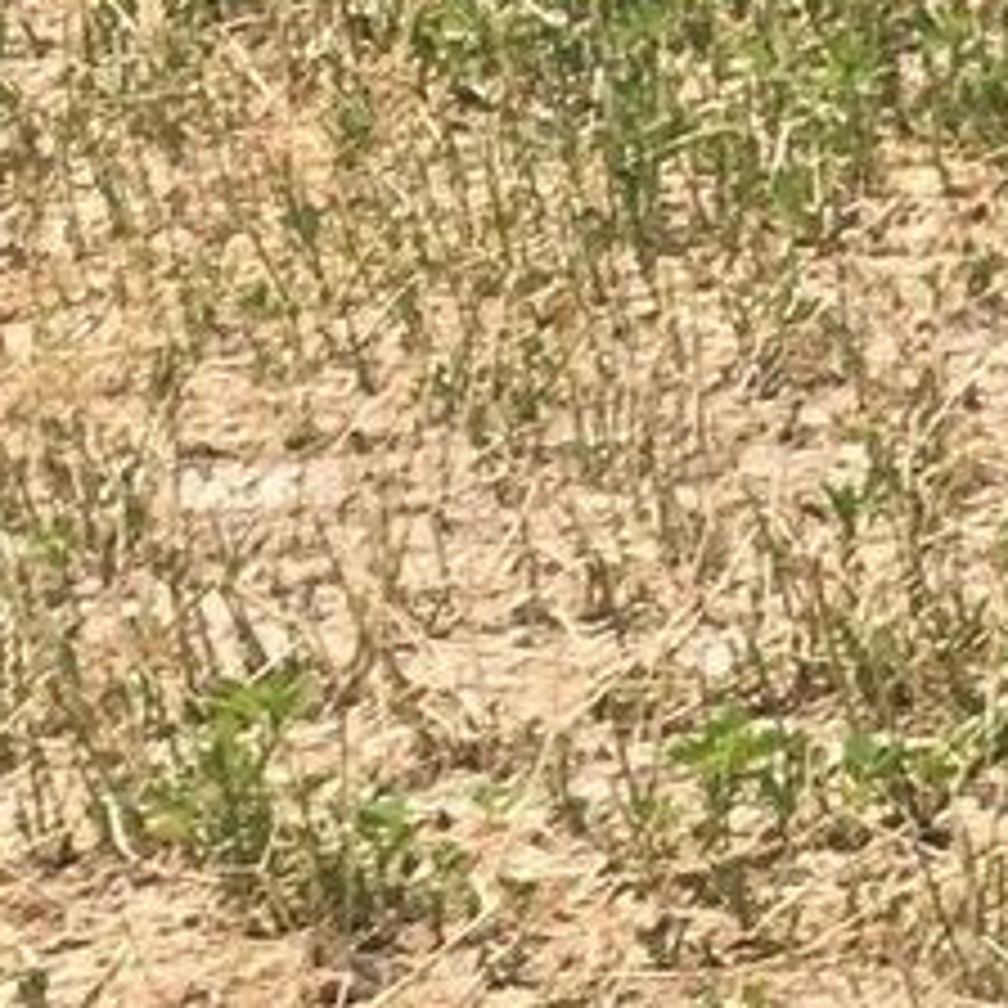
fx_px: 12980
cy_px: -1503
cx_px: 2642
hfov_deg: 4.3
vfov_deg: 4.3
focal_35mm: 394
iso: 16
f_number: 2.4
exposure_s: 1/592
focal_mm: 6
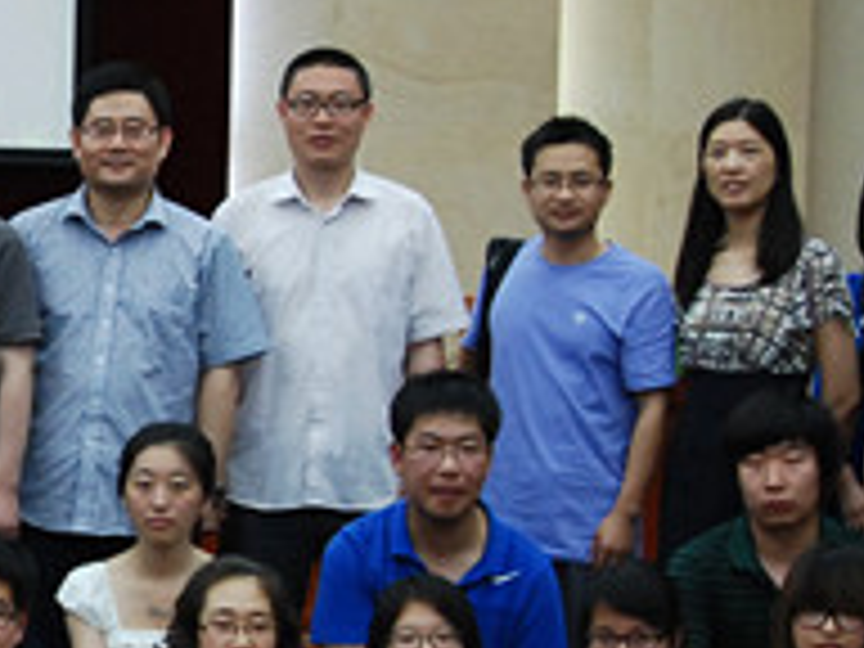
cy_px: 425
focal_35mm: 144
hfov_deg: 13.2
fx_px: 3594
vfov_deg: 10.3
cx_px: -279
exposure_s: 1/45
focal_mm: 24
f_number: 4.8
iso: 800
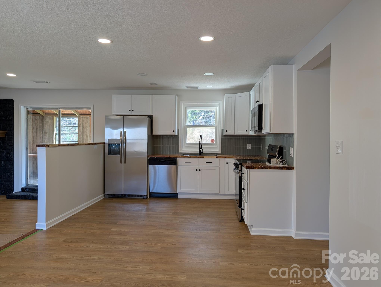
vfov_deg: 56.9
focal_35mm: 24
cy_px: 144
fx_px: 265
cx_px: 190
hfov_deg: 71.5
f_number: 1.68
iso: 21
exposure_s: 1/41
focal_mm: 6.9
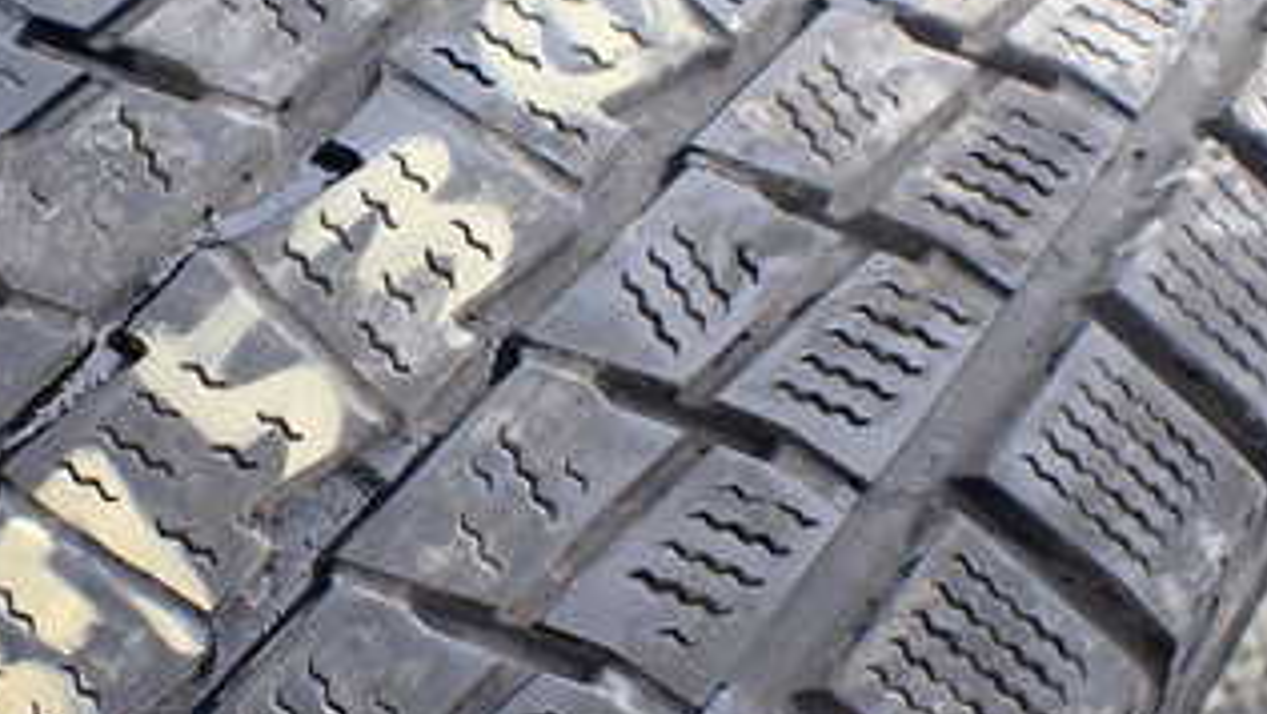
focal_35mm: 62
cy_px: 357
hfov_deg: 33.1
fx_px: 2084
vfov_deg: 19.4
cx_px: 305
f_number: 2.3
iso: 160
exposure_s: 1/125
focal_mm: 5.4
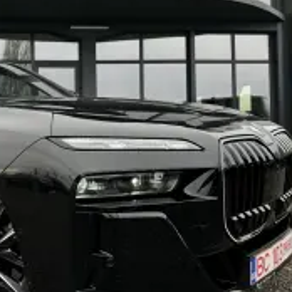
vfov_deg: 38.3
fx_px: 420
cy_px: 126
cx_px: 35
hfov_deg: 36.2
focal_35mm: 44
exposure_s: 1/488
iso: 100
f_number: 1.78
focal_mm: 6.76
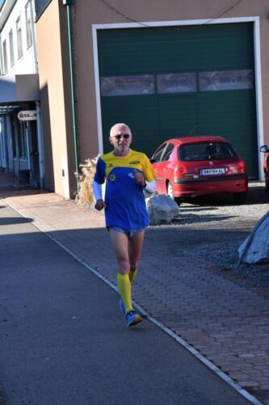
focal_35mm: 102
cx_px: 134
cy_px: 202
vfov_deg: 20.0
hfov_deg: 13.4
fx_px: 1144
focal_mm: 68
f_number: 14
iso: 2000
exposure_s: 1/1250
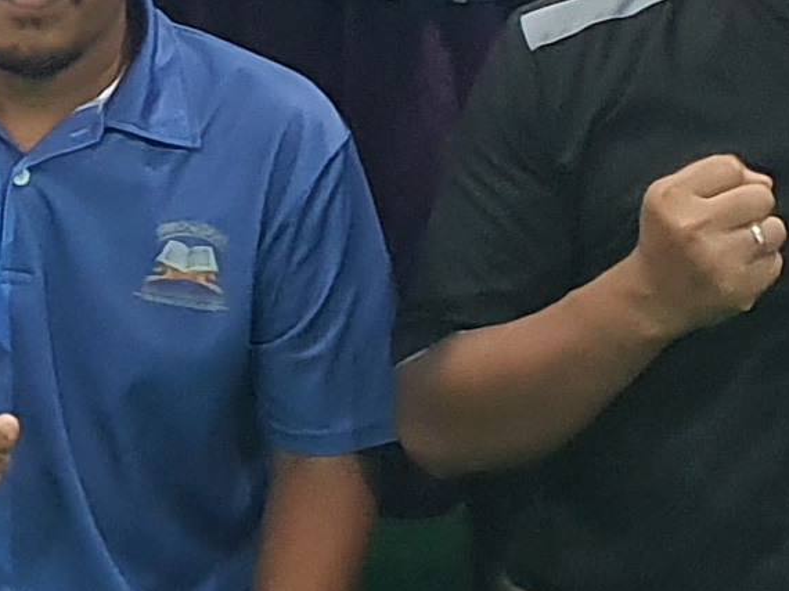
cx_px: -634
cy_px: 8
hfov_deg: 10.1
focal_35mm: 184
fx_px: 4192
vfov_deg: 8.0
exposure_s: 1/50
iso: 400
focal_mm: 4.3
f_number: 1.5
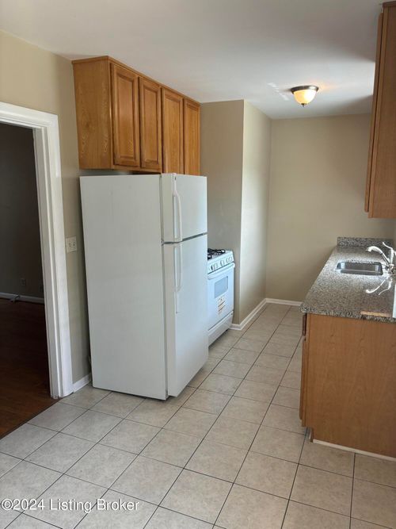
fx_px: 397
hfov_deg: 53.0
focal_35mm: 26
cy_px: 264
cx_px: 198
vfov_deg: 67.3
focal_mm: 5.96
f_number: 1.6
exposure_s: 1/120
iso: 80
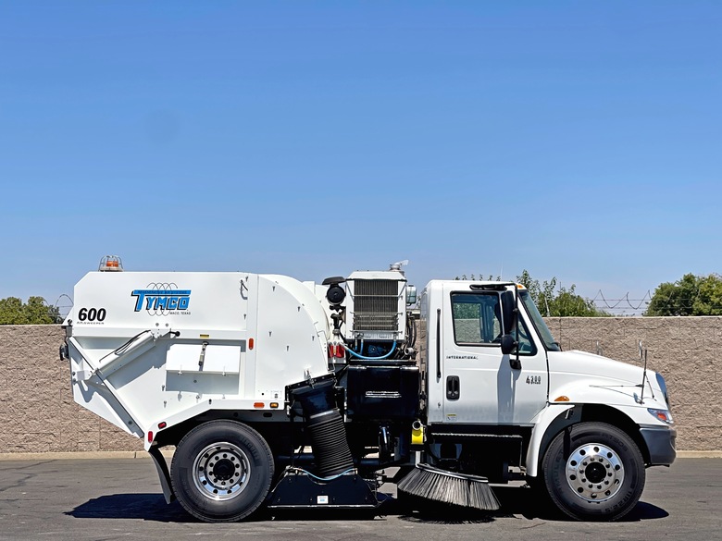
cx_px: 361
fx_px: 1335
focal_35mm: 64
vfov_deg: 22.9
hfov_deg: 30.3
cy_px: 270
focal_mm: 7.5
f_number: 2.2
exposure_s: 1/2874
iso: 32
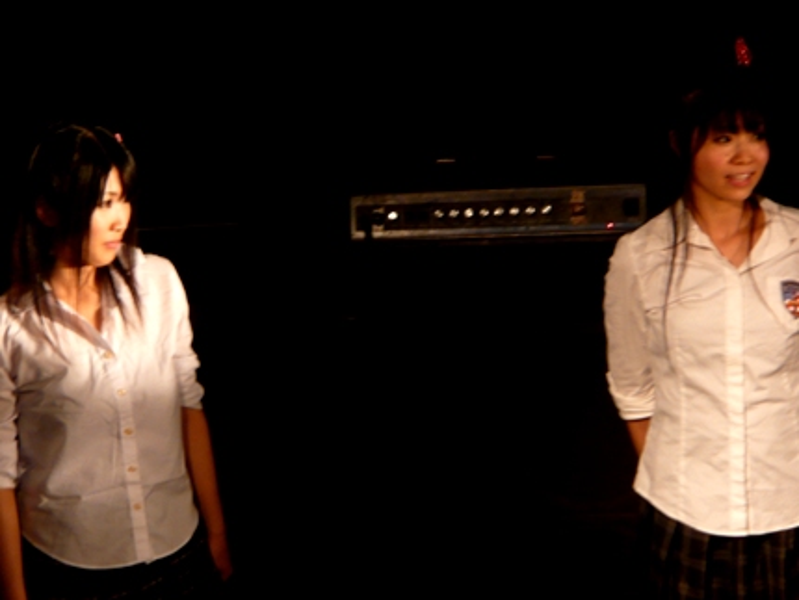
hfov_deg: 7.1
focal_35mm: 280
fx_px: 6467
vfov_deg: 5.3
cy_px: 300
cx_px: 400
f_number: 4.9
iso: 200
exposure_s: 1/8
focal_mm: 46
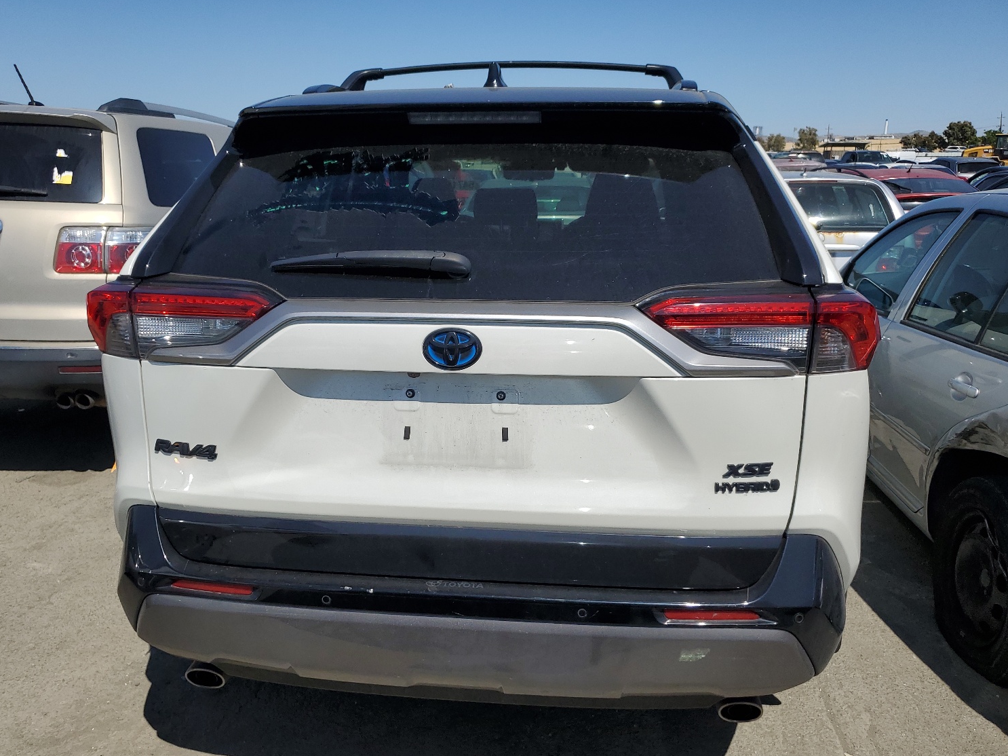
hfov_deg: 63.4
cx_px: 473
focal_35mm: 28
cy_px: 393
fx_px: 815
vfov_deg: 49.7
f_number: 1.5
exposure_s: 1/10000
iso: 50
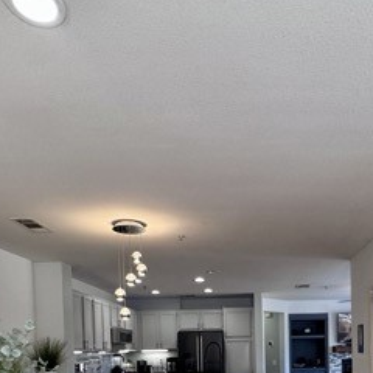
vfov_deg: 43.5
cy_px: 362
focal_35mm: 33
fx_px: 402
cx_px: 249
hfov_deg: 48.9
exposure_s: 1/120
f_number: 2.2
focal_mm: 2.22
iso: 100
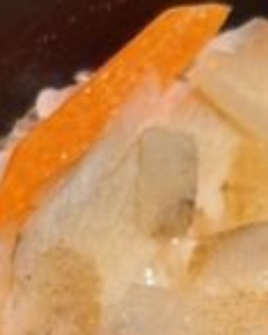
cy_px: 507
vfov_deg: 5.4
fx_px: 3526
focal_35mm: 356
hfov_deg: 4.3
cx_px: 401
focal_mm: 5.96
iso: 125
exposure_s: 1/51
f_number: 1.6
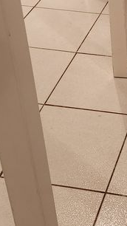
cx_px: 167
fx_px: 491
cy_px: 26
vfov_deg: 25.2
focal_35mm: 82
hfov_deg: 14.1
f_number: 1.8
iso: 500
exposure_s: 1/100
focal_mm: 5.4
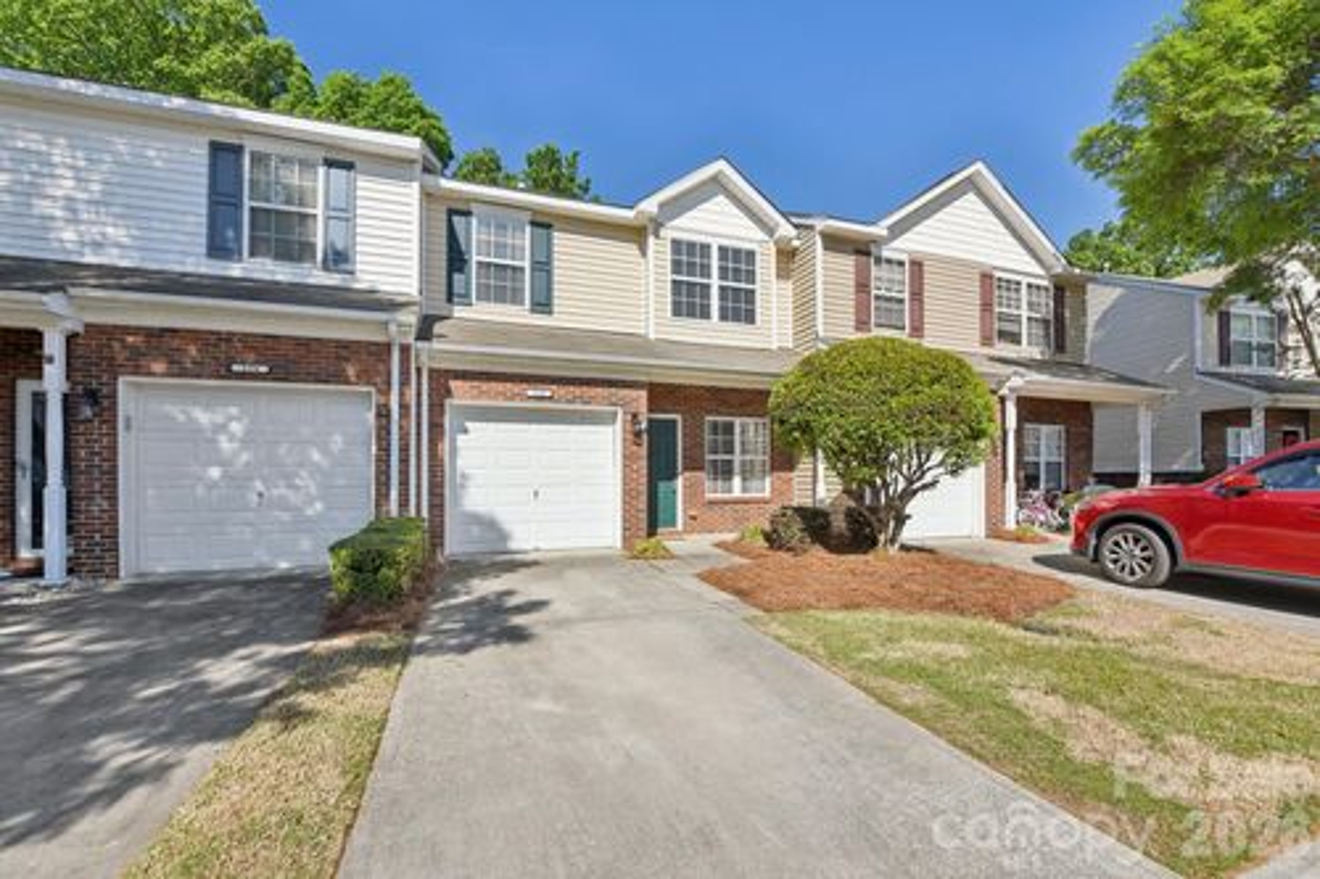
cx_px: 660
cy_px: 440
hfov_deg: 104.3
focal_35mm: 14
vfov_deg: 81.2
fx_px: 513
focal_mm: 14
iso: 200
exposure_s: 1/800
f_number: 8
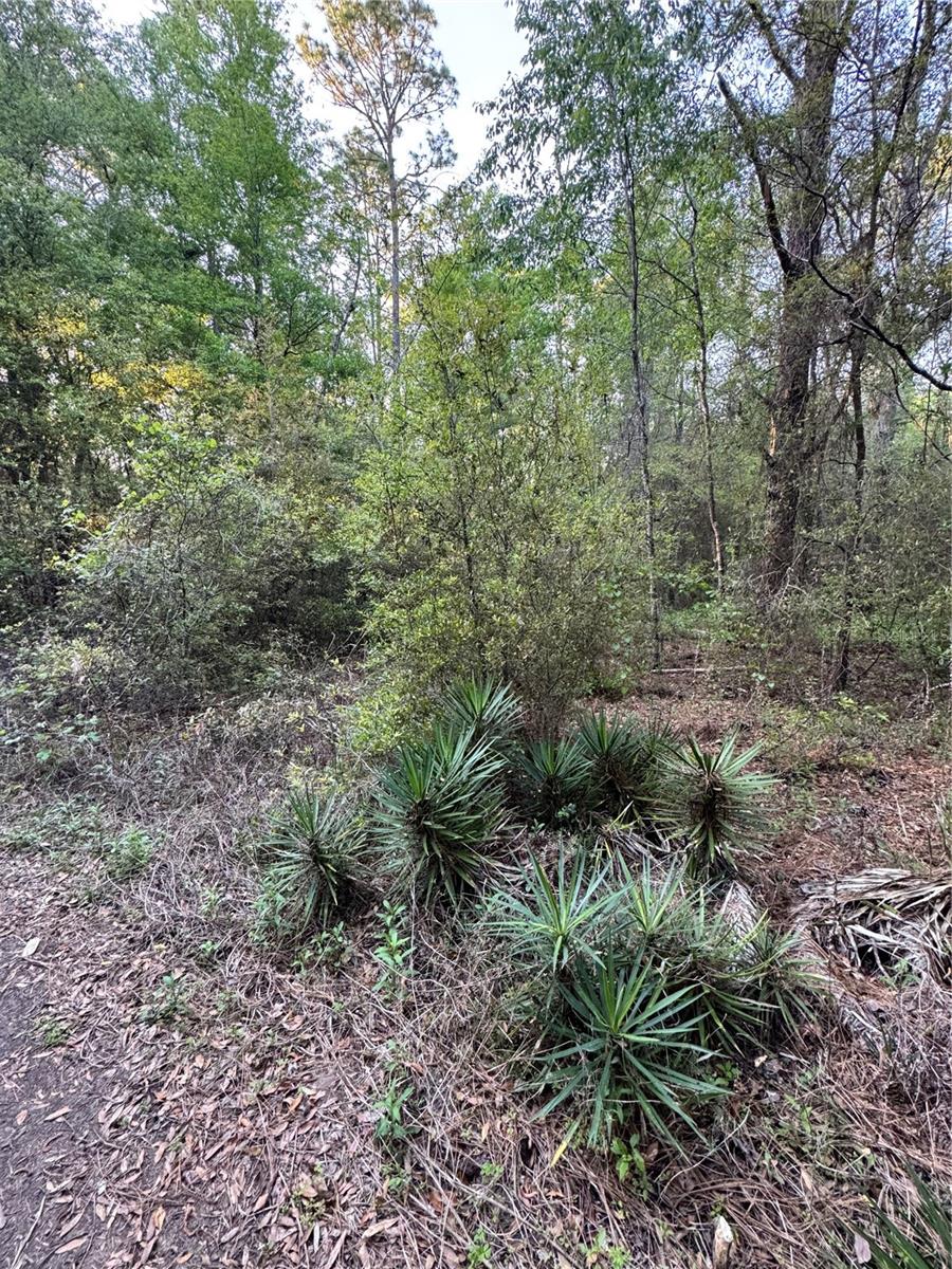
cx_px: 476
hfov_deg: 85.7
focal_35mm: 14
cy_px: 634
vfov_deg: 102.1
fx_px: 513
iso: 250
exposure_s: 1/99
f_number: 2.2
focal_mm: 2.22
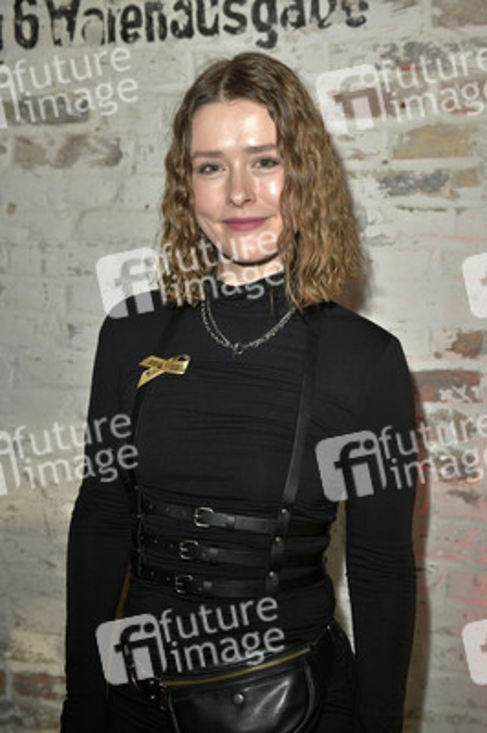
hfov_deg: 29.8
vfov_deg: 43.6
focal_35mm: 45
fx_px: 915
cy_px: 366
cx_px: 244
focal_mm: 45
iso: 500
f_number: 5.6
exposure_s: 1/250
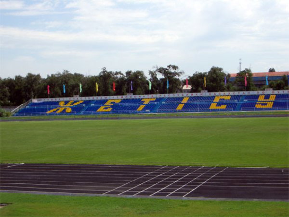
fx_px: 518
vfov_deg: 23.7
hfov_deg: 31.2
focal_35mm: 62
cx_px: 144
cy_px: 108
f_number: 5.6
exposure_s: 1/400
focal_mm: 10.2
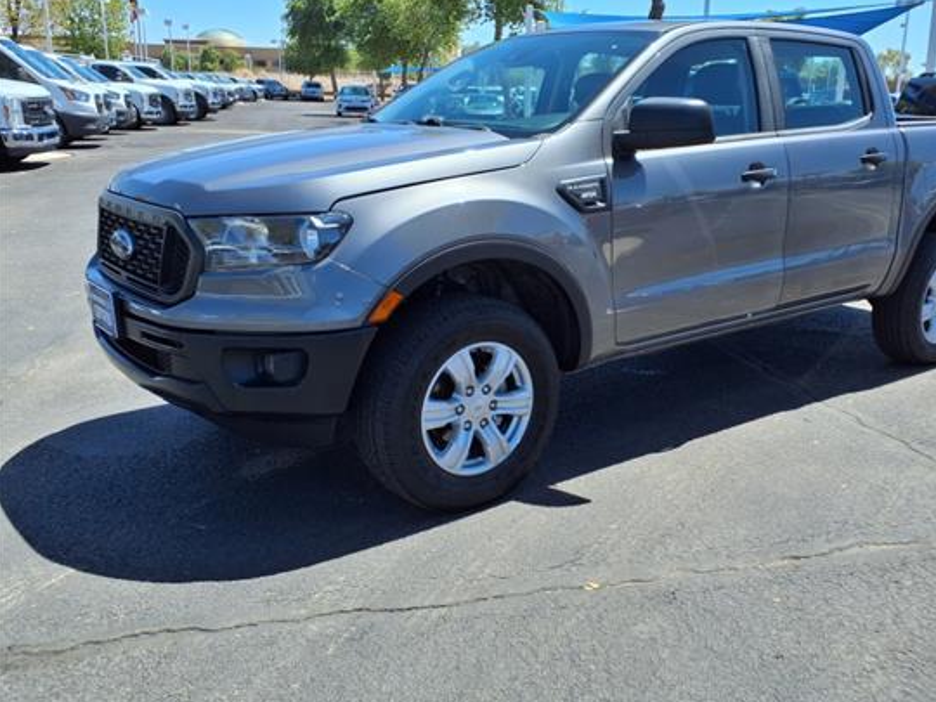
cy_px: 300
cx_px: 551
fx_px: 865
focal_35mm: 32
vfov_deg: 44.0
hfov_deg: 56.5
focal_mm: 3.58
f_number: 1.9
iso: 40
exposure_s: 1/1667
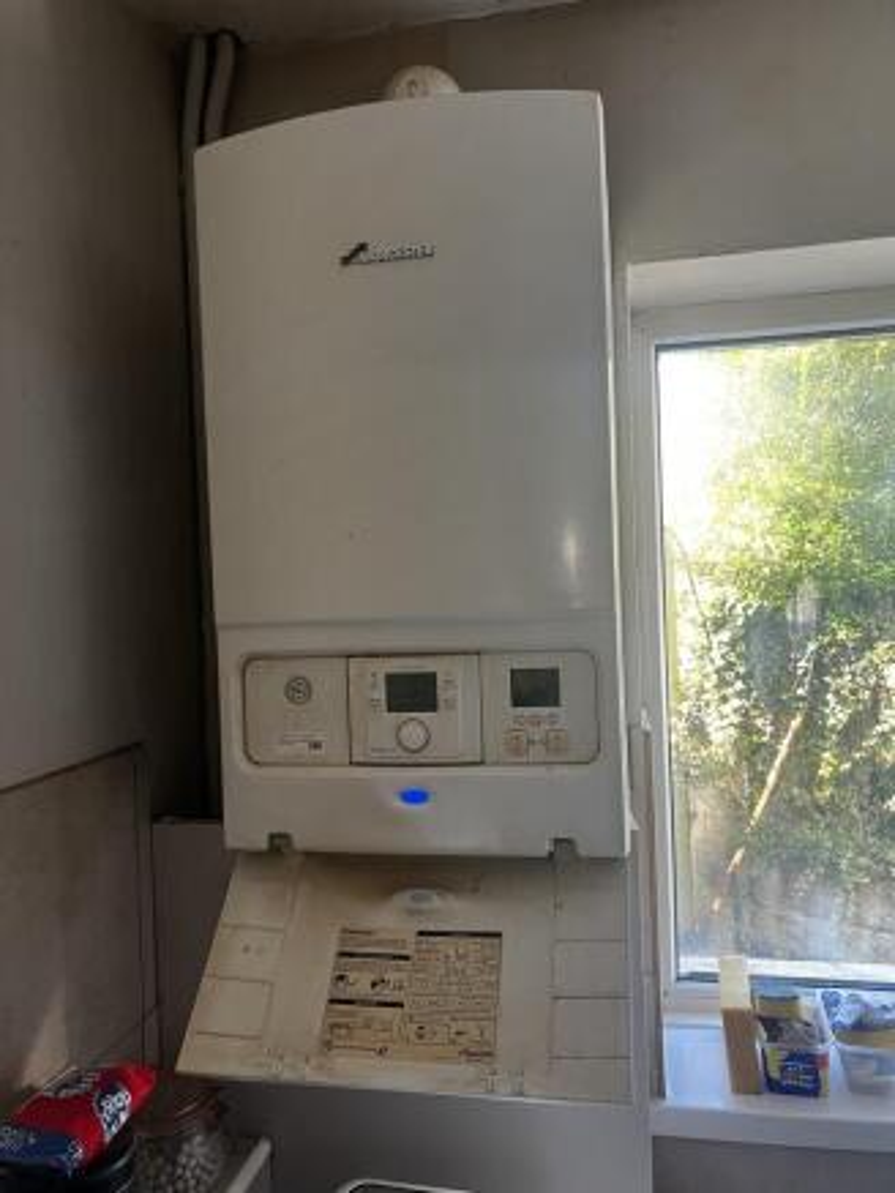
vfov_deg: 67.3
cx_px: 448
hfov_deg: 53.1
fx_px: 896
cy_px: 596
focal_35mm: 26
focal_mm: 5.7
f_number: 1.5
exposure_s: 1/80
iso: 125
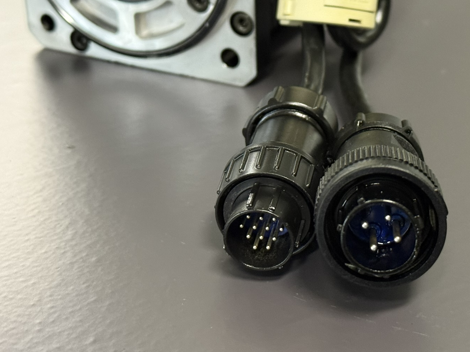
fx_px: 991
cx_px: 301
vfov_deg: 20.1
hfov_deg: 26.6
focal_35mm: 73
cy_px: 120
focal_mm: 6.76
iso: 320
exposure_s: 1/33
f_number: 1.78
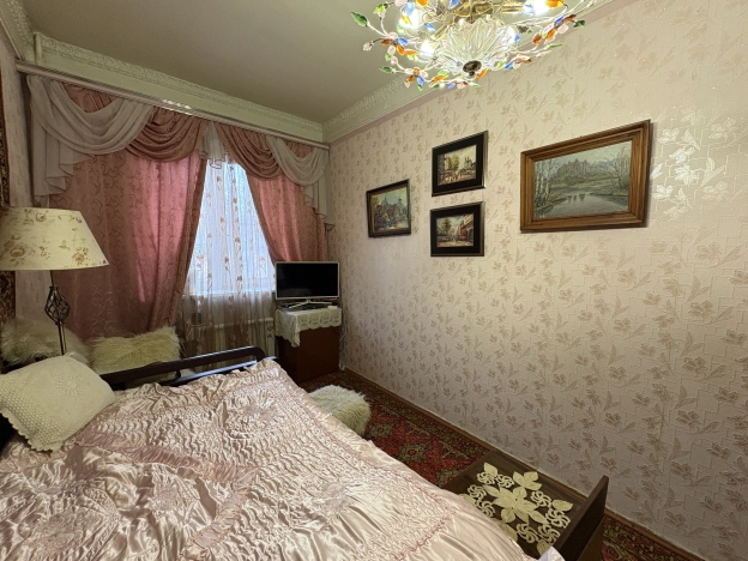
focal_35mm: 14
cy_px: 280
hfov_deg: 102.1
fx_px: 303
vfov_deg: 85.7
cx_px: 374
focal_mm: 2.22
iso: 250
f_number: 2.2
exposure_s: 1/50
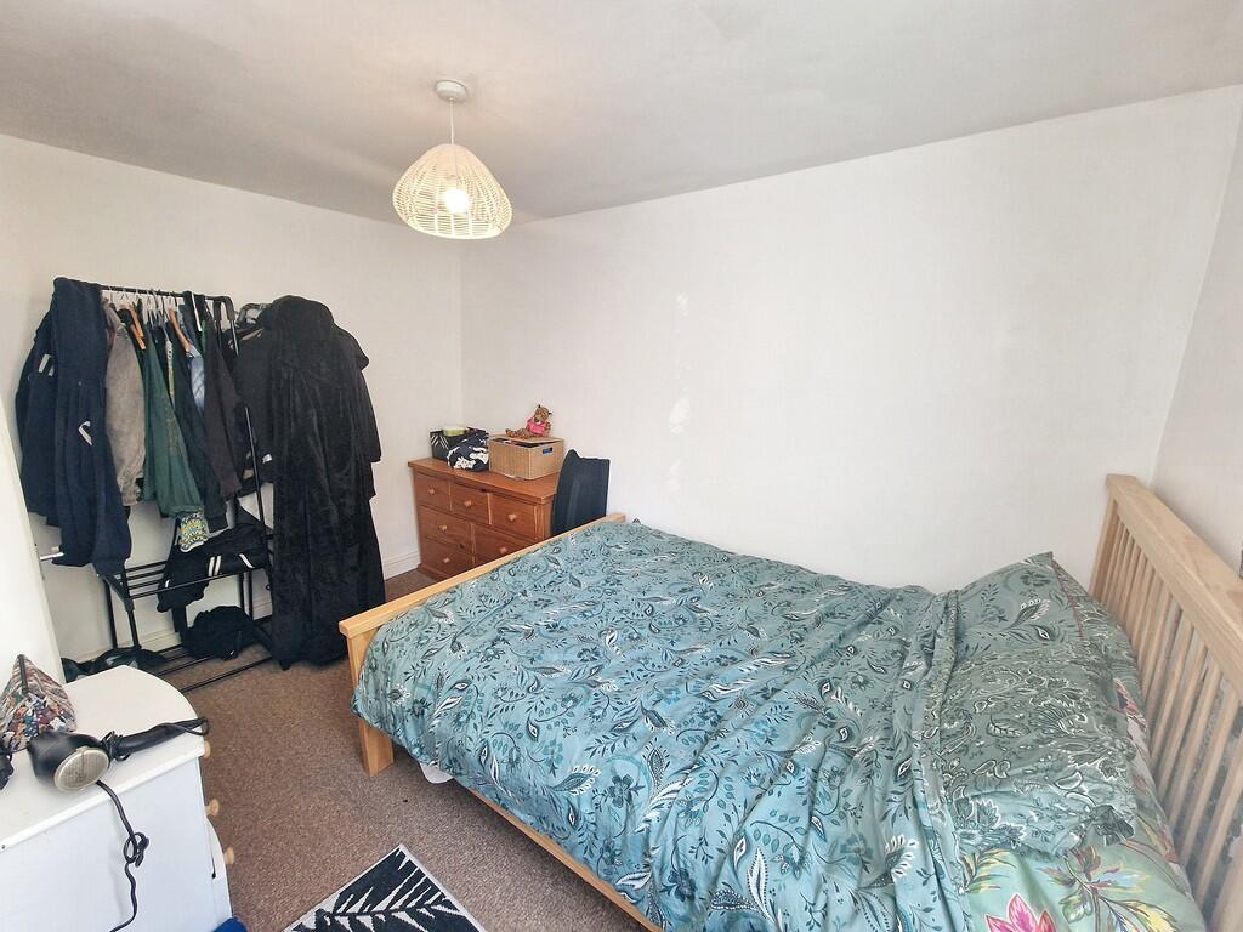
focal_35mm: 13
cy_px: 466
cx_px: 622
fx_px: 467
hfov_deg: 106.2
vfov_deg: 89.9
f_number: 2.2
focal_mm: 2.2
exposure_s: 1/60
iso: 160
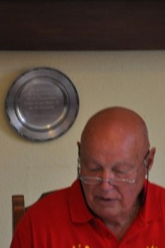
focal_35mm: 180
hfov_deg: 7.6
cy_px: 201
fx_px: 1239
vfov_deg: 11.4
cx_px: 83
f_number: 5
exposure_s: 1/30
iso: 800
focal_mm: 58
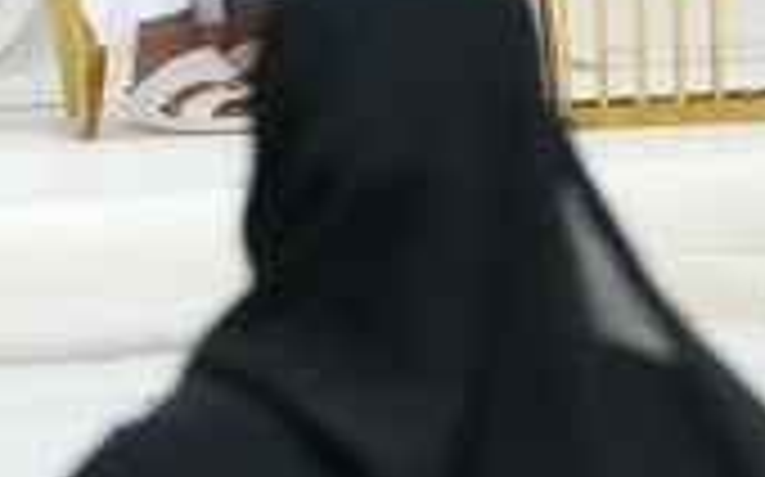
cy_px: -232
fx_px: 19981
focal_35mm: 959
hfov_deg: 2.2
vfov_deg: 1.4
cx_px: 392
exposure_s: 1/100
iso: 5000
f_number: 8
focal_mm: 200
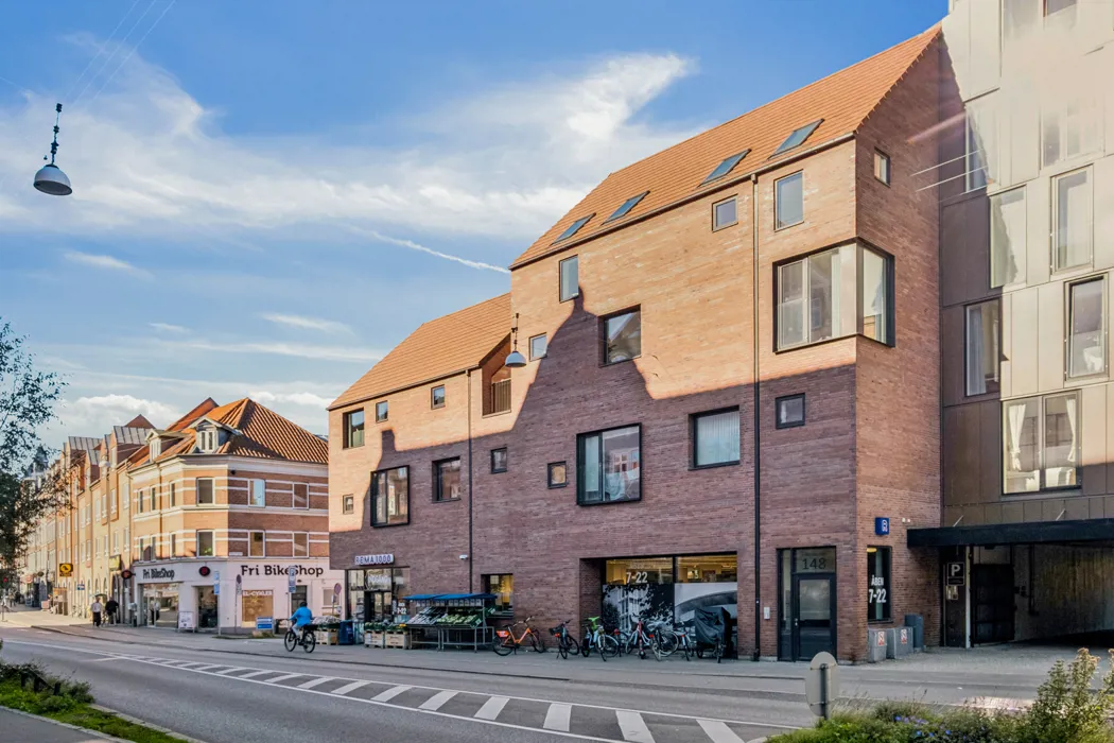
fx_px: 804
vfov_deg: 49.6
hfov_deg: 69.4
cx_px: 557
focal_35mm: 26
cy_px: 372
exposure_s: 1/500
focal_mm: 17.4
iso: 800
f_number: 8
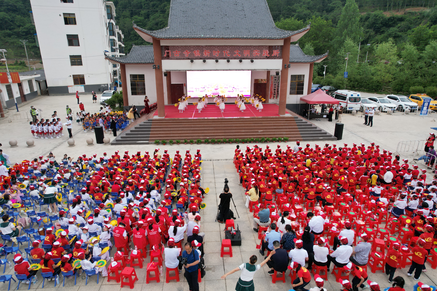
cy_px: 146
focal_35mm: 22
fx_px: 267
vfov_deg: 57.2
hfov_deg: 78.6
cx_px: 218
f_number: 2.8
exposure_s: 1/200
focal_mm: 8.38
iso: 140
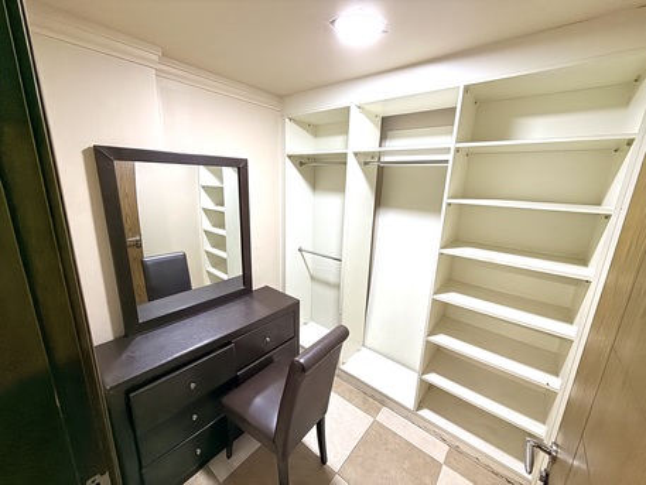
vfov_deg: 85.7
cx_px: 323
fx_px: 261
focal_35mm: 14
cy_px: 242
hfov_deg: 102.0
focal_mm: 2.22
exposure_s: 1/50
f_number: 2.2
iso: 640
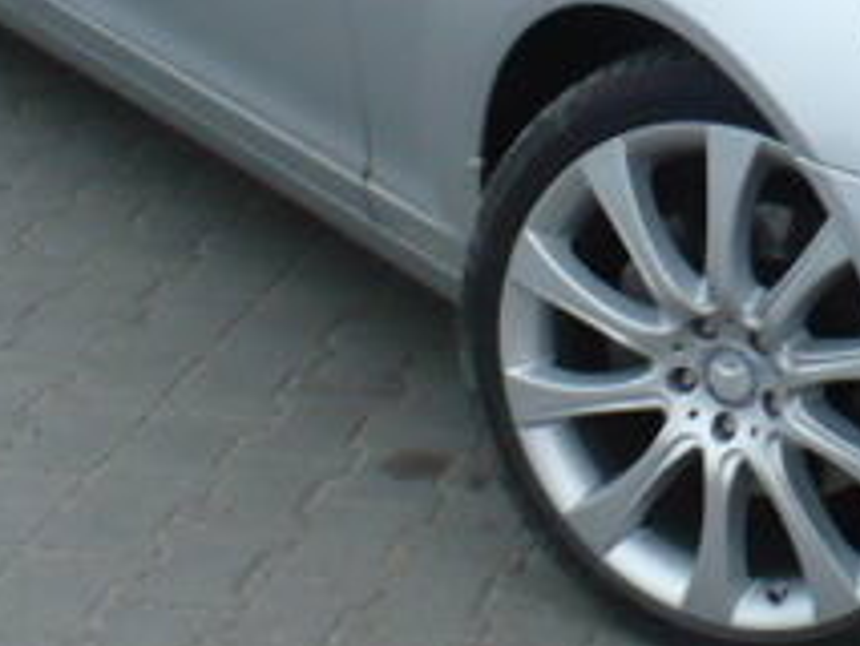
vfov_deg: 13.1
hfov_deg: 17.5
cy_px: -36
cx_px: 755
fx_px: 2759
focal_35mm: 111
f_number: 2.8
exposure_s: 1/25
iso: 200
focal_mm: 6.1
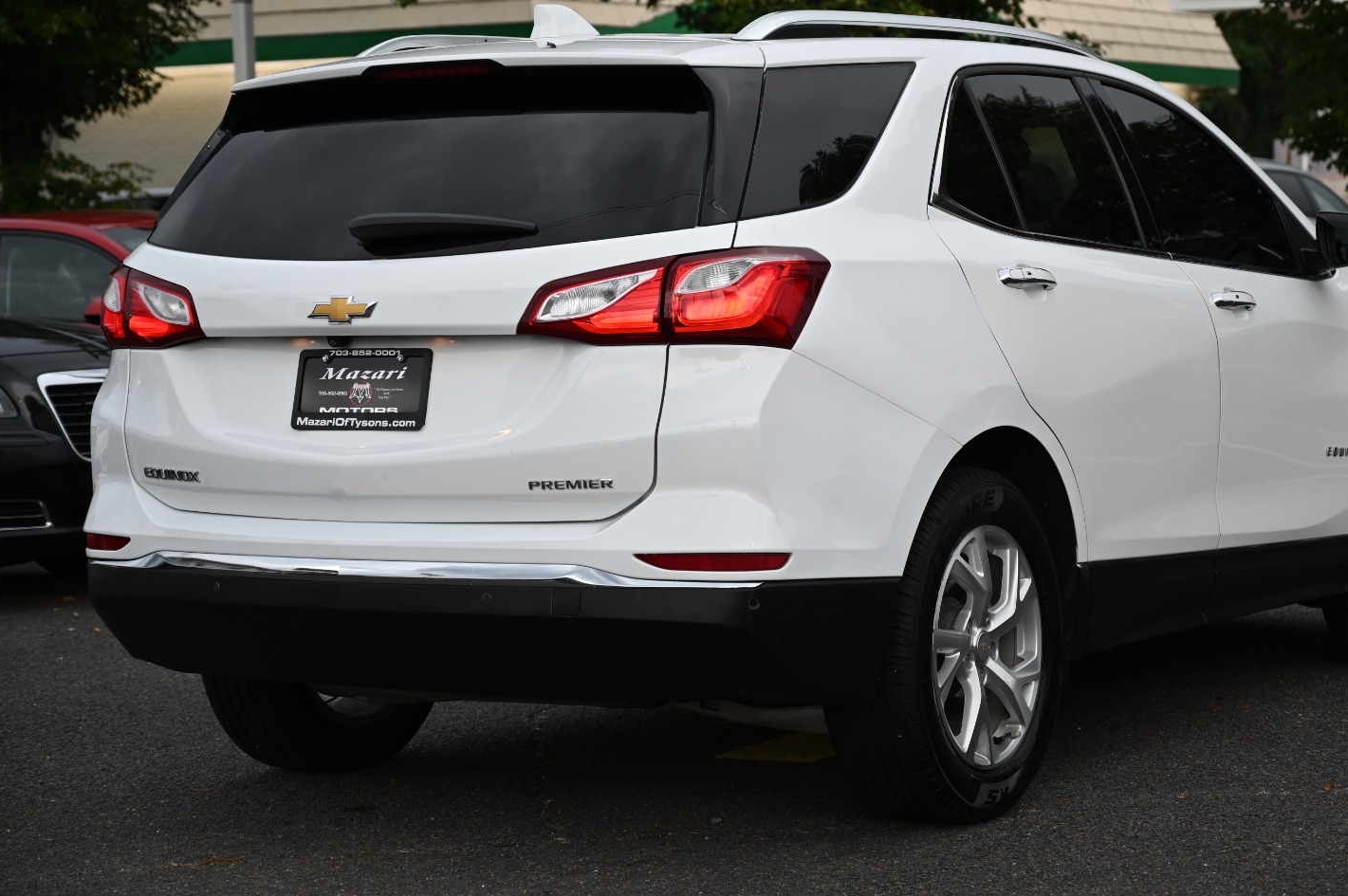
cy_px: 391
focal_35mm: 80
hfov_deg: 25.4
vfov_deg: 17.0
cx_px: 765
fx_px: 2993
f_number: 4.5
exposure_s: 1/250
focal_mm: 70
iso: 200
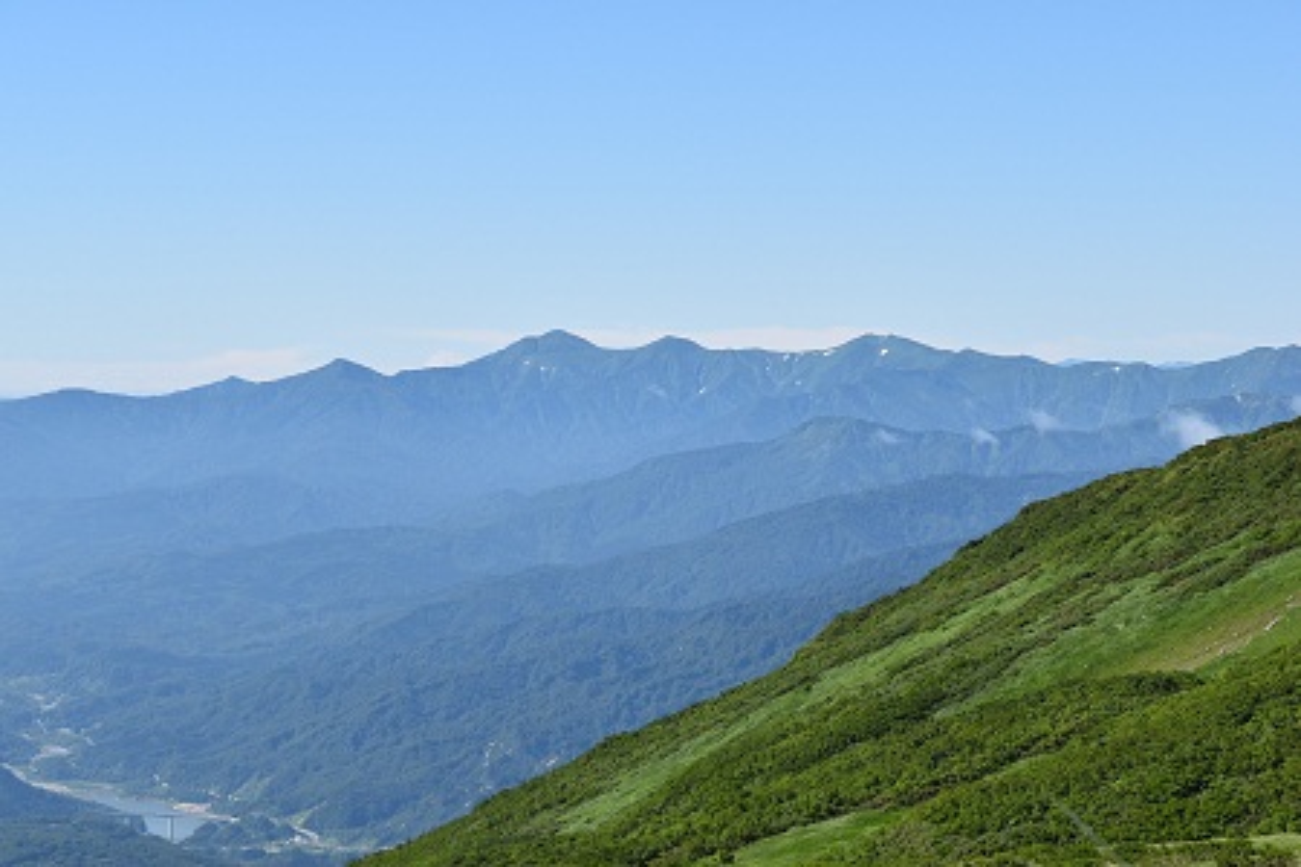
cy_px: 434
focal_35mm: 108
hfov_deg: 18.9
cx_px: 650
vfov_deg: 12.7
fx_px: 3903
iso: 200
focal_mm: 72
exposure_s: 1/400
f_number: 10
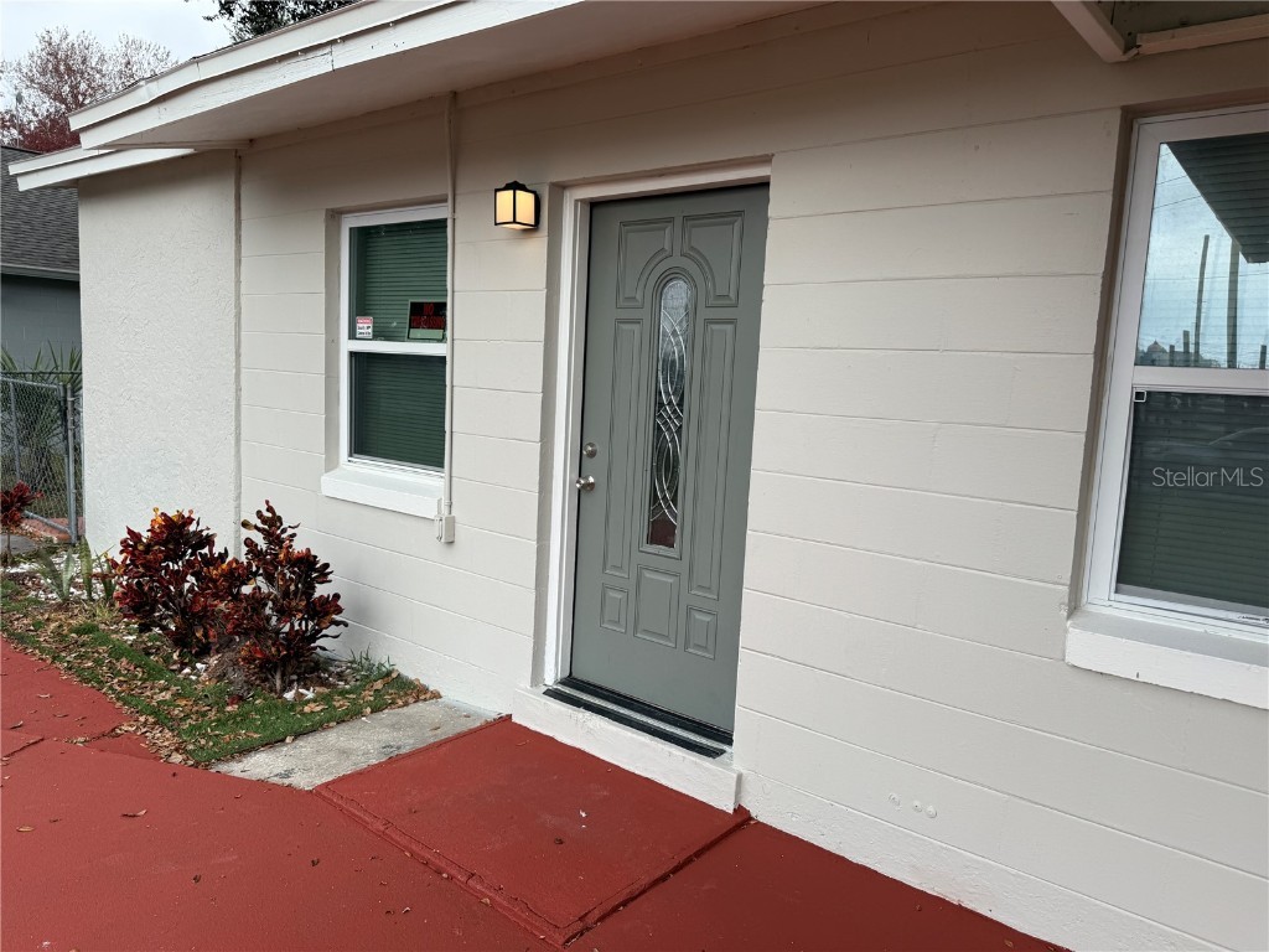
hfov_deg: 71.6
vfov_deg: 56.8
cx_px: 634
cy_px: 476
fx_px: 880
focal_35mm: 24
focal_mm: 6.76
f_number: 1.78
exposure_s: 1/2232
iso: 80
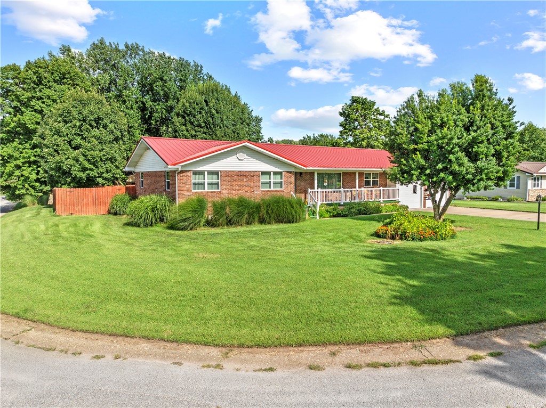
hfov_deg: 71.6
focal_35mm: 24
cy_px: 204
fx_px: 378
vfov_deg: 56.7
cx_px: 273
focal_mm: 12.29
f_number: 2.8
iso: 110
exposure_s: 1/4000
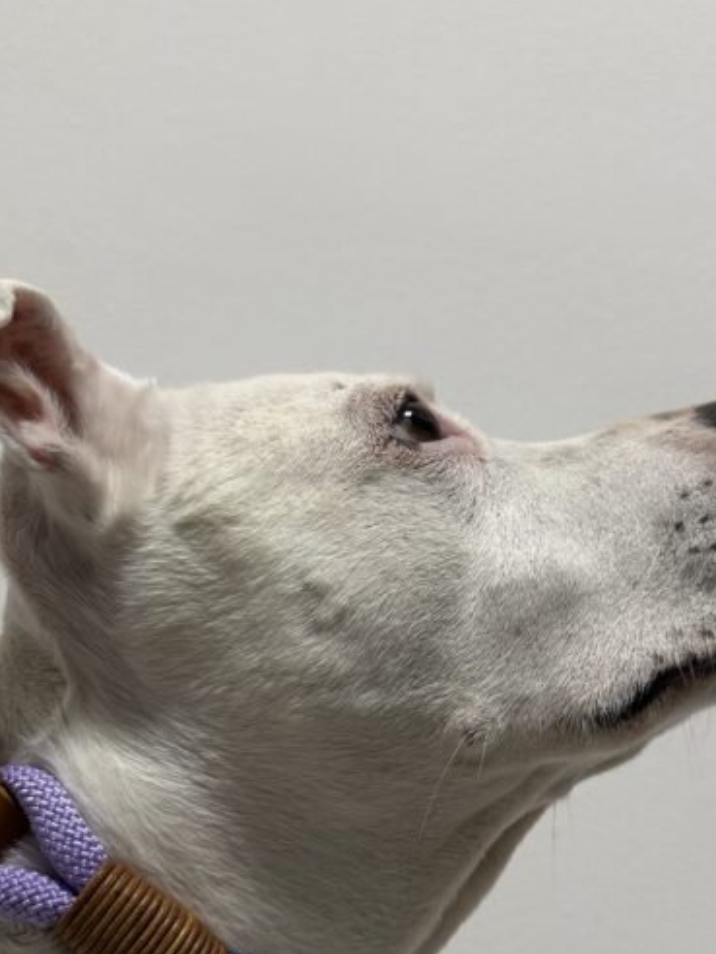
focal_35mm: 39
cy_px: 655
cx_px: 326
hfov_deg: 36.8
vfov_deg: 46.9
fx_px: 1076
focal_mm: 6.86
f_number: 1.78
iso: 200
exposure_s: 1/100
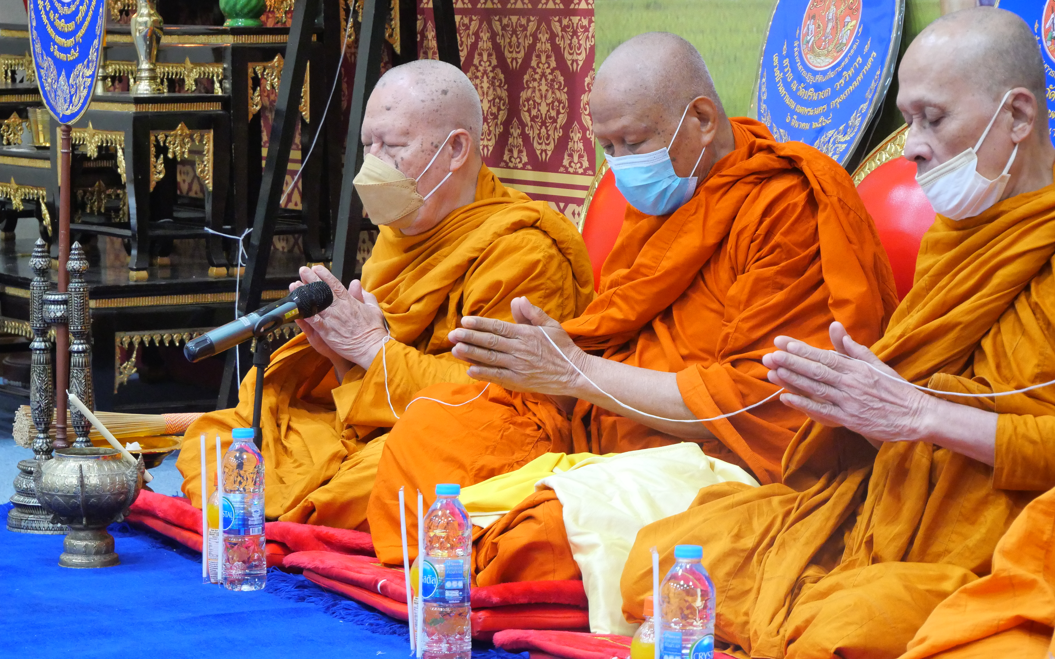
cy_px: 351
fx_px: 3652
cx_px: 526
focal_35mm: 127
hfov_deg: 16.4
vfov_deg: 10.3
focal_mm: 60
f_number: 5.6
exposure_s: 1/25
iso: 3200
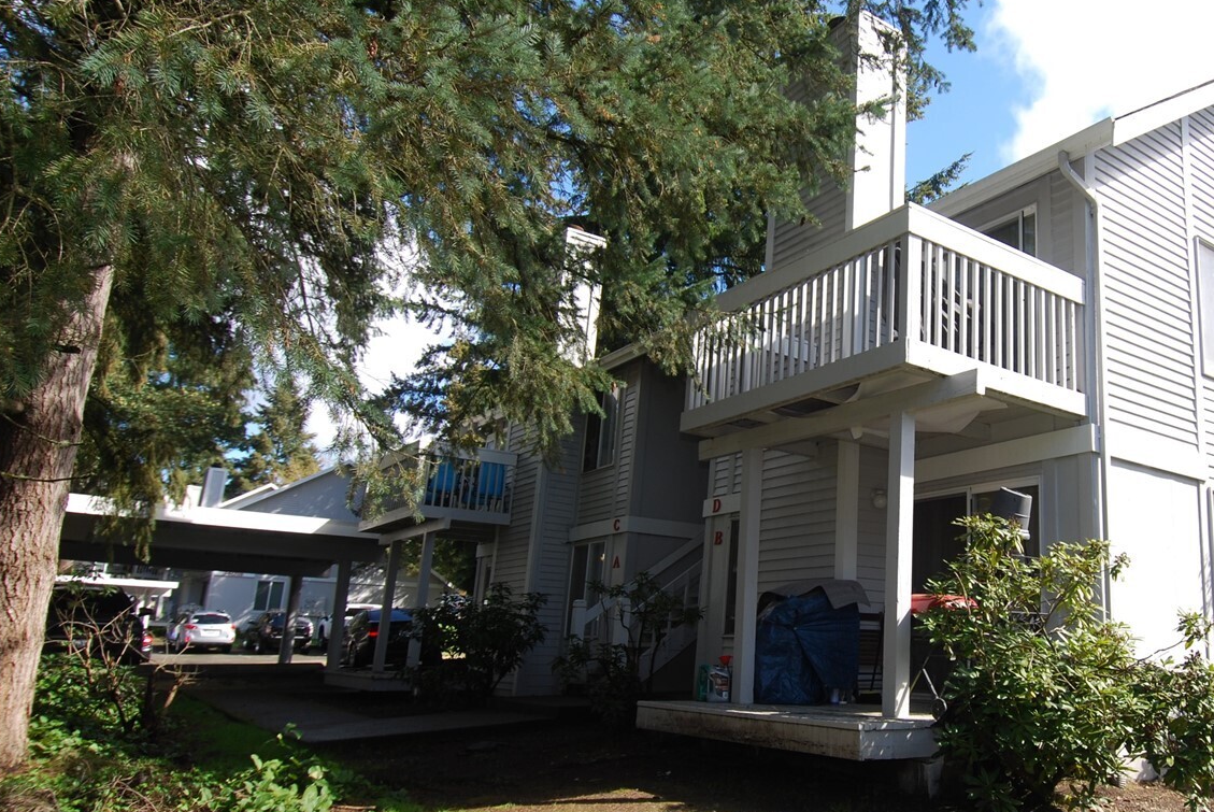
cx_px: 877
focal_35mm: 27
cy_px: 439
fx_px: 911
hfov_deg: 64.2
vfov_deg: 48.0
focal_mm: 12
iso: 100
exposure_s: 1/160
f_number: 6.3
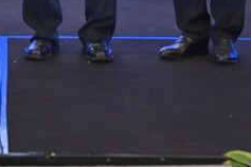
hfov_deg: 10.2
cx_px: 35
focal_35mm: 200
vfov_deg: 6.7
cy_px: -164
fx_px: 1394
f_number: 4
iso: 2500
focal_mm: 48
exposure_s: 1/100
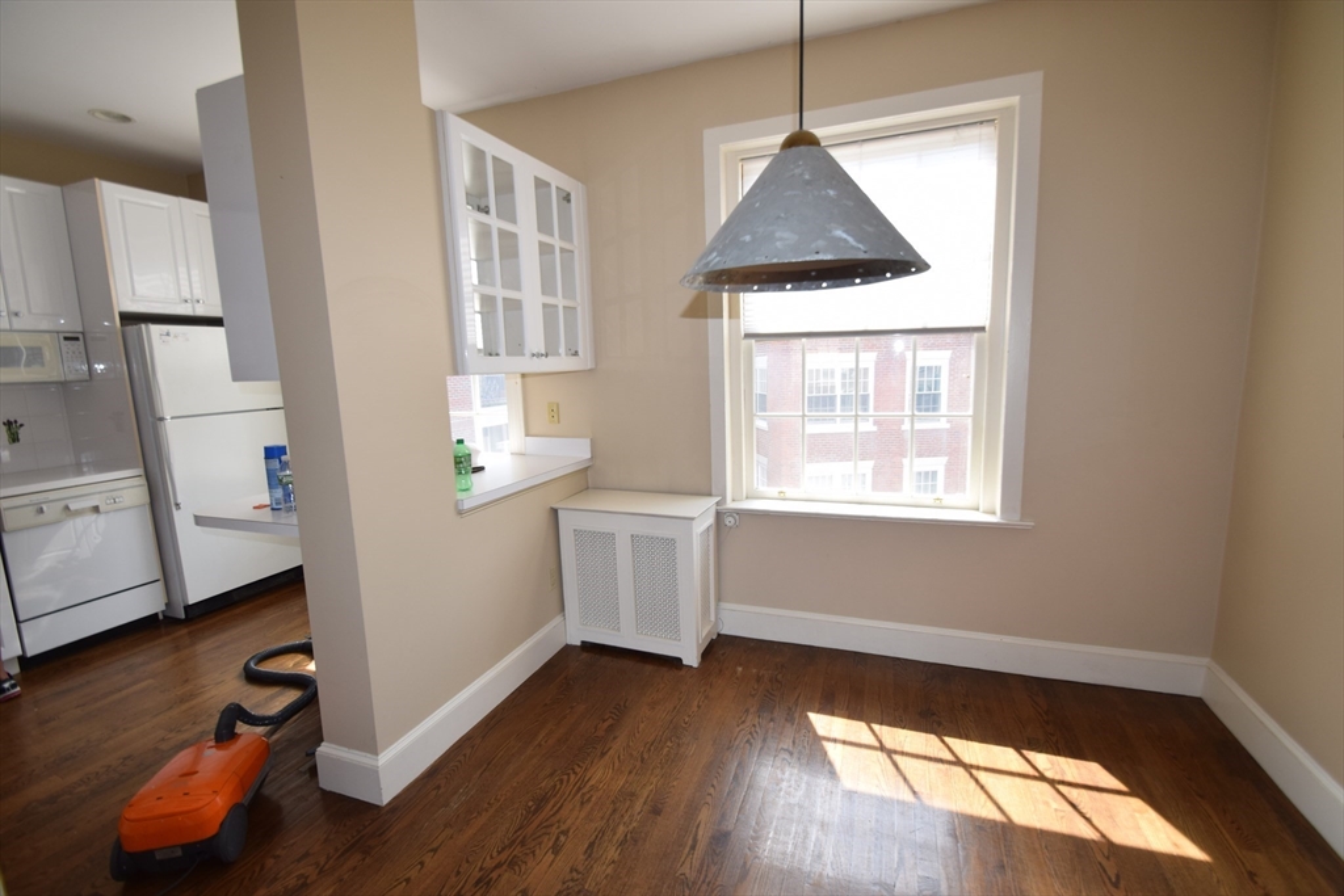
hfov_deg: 100.4
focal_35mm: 15
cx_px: 672
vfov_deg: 77.3
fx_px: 560
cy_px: 448
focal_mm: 10
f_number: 5.6
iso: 280
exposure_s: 1/125
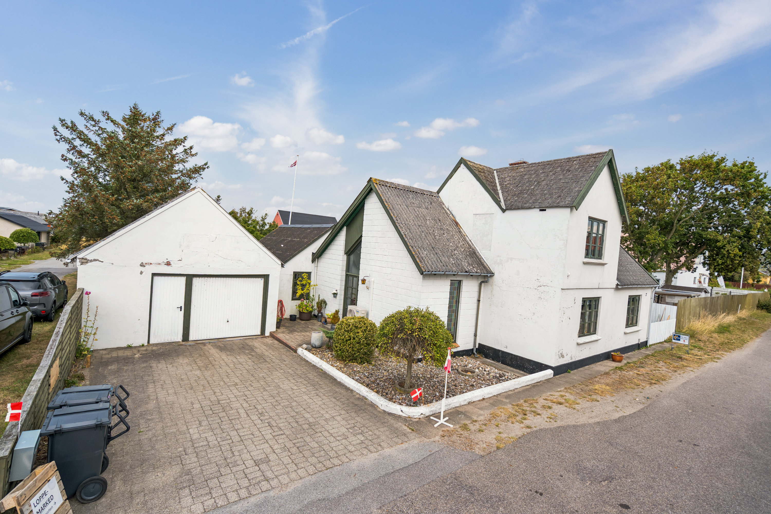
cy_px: 257
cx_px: 386
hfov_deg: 96.7
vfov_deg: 73.7
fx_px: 343
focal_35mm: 16
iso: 400
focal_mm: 16
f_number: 4.5
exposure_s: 1/640
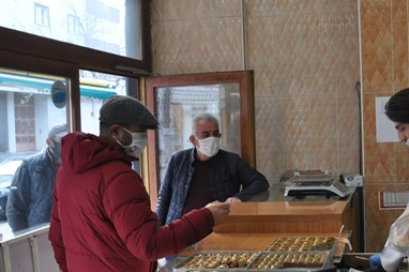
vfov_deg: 29.2
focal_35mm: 46
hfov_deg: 40.4
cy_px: 153
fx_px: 522
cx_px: 346
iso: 1000
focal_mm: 18
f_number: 5.6
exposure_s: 1/125
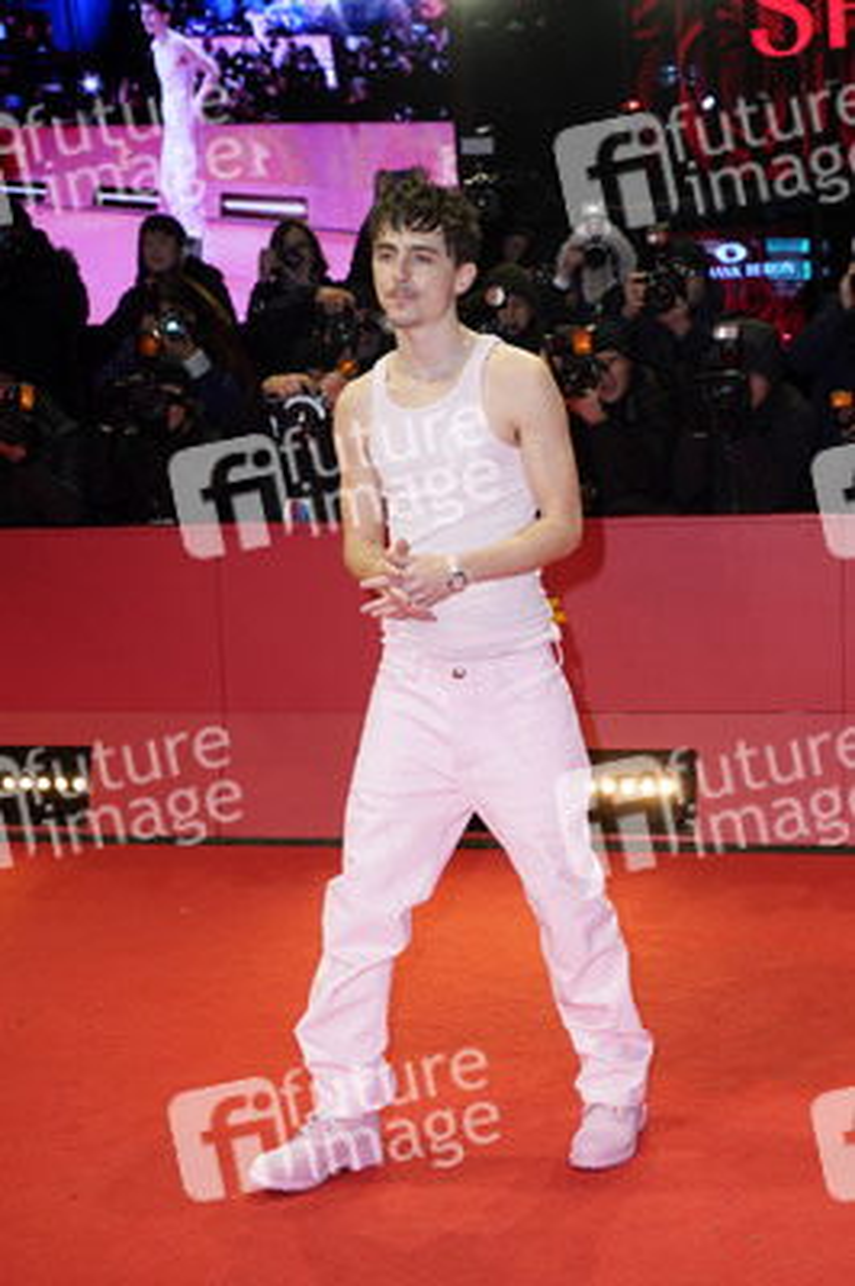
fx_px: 1677
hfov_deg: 28.6
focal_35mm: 47
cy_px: 643
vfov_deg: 41.9
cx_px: 428
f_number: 5.6
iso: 800
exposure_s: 1/160
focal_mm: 47
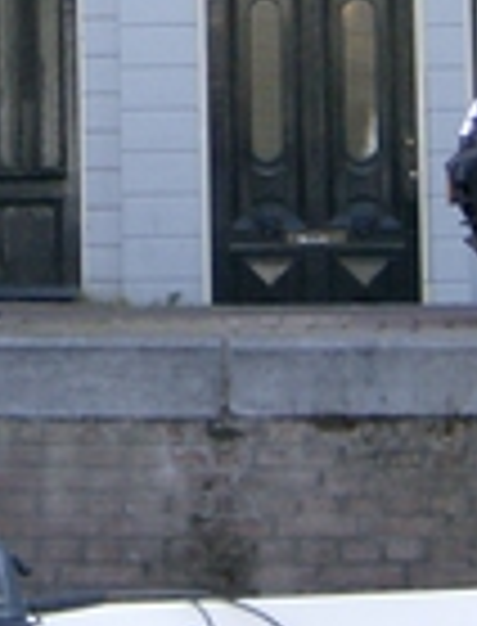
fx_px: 2818
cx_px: 112
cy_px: -203
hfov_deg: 9.7
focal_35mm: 155
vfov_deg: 12.3
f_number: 2.8
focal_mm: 6
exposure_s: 1/270
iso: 100
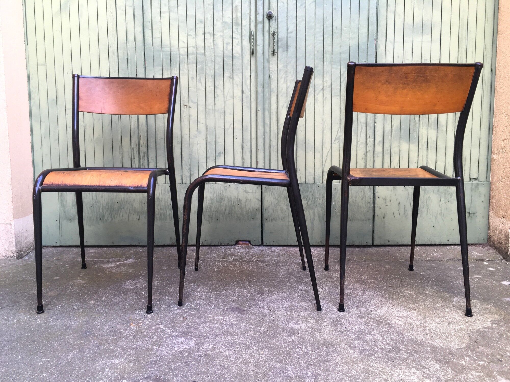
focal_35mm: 29
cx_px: 255
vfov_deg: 48.2
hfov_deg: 61.7
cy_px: 191
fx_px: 427
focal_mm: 4.15
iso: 32
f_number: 2.2
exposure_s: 1/100
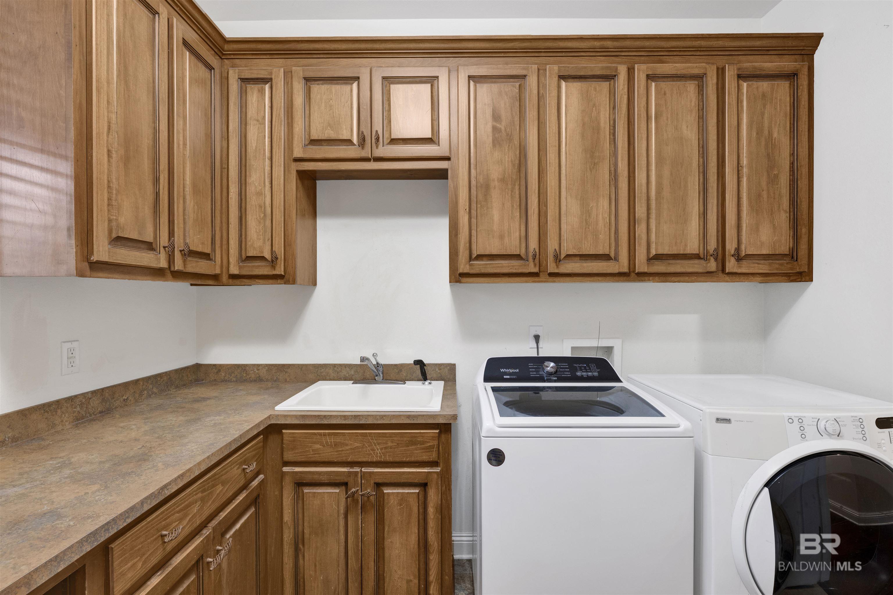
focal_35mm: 18
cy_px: 298
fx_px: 434
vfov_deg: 68.9
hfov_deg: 91.6
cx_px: 446
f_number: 11
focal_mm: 17.5
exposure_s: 1/2
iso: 400
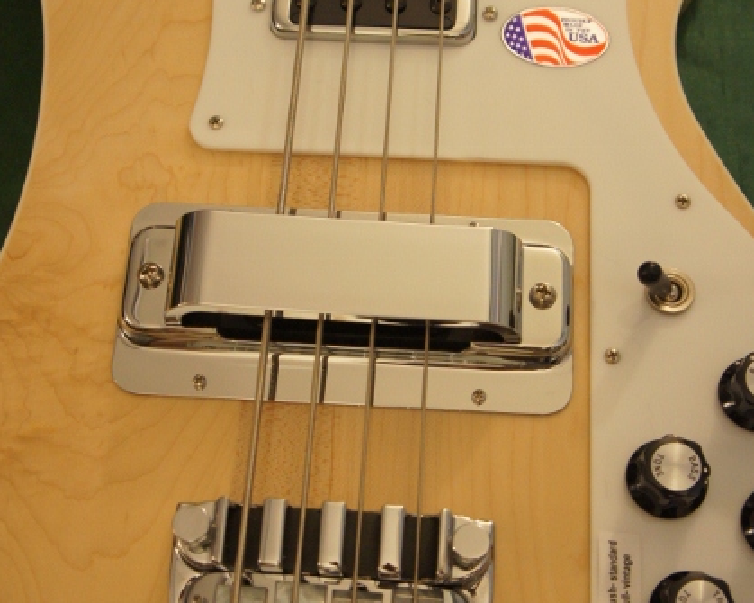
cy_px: 358
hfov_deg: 34.9
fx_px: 1198
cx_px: 373
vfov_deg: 28.2
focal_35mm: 54
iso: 1600
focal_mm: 25
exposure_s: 1/40
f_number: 4
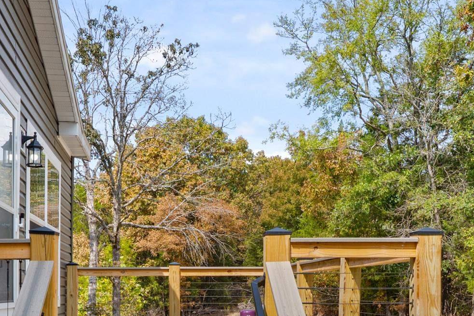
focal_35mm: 51
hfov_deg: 38.2
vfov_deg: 25.6
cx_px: 155
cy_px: 284
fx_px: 675
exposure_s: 1/60
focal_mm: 13.4
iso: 200
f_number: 9
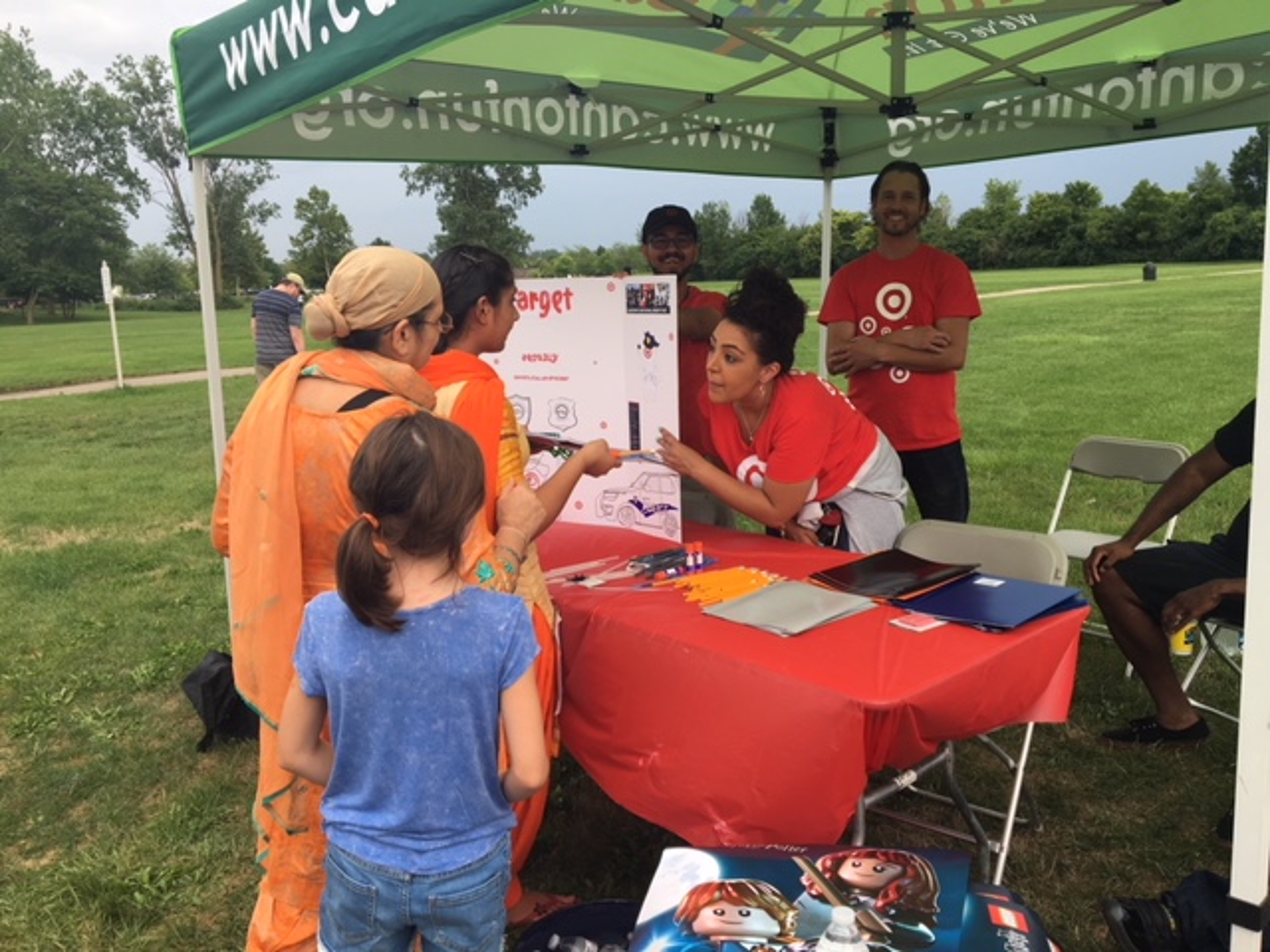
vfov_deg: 48.2
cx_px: 635
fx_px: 1064
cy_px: 476
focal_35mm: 29
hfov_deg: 61.7
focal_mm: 4.15
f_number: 2.2
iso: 25
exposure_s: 1/167
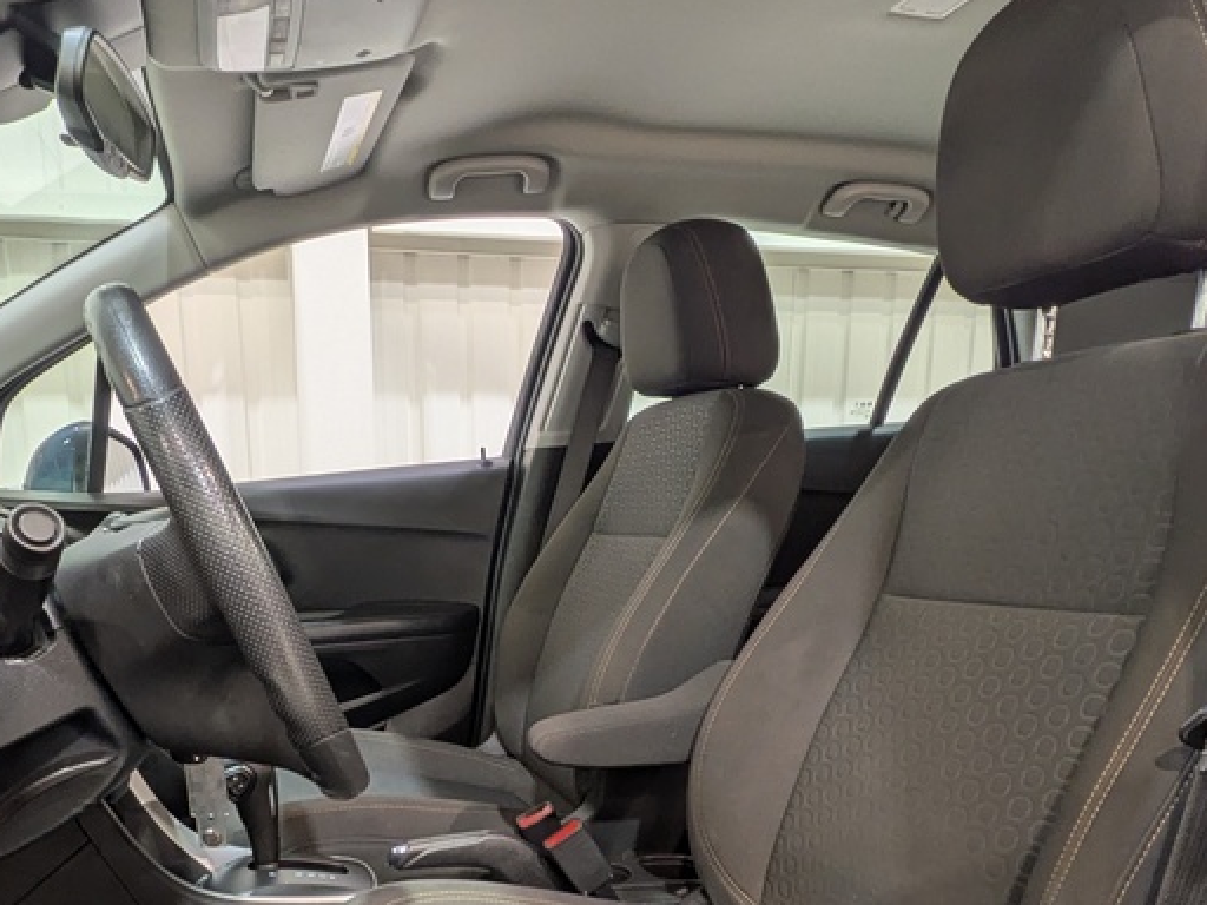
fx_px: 976
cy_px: 740
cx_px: 457
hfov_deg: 62.6
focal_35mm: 28
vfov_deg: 46.8
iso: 81
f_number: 2.2
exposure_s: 1/33.3
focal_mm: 1.83
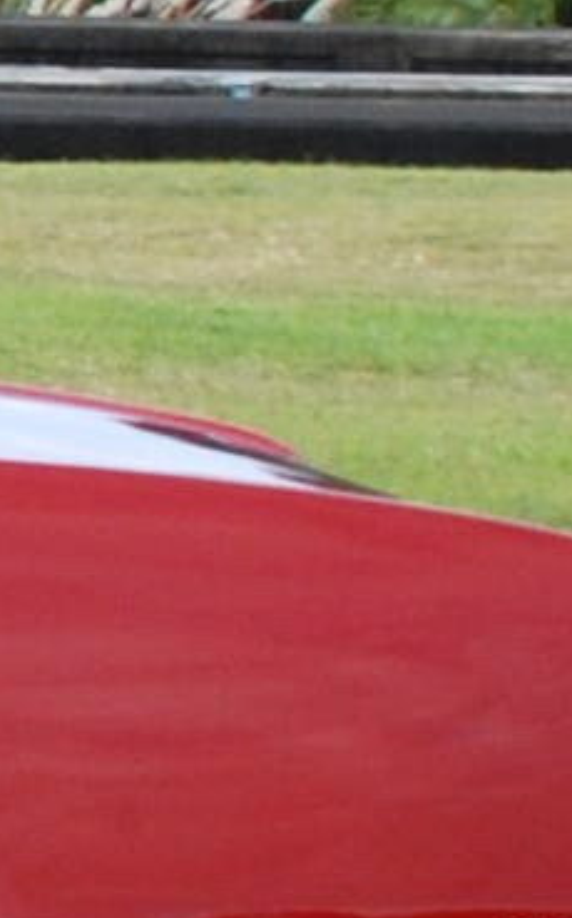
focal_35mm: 418
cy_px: 435
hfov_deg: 2.8
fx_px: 10446
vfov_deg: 5.0
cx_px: -3367
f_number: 6.3
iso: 200
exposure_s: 1/160
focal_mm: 26
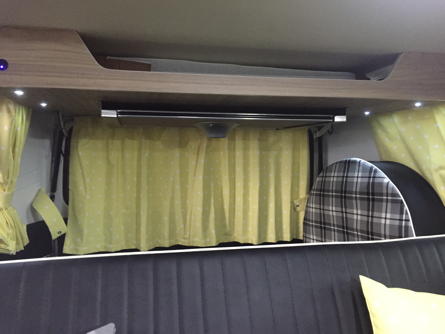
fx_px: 373
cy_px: 167
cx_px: 222
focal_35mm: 29
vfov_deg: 48.2
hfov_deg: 61.7
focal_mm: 4.15
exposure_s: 1/17
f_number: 2.2
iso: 500
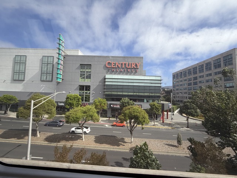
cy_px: 89
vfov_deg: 85.7
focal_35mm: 14
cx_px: 118
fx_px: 96
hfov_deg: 102.1
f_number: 2.2
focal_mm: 2.22
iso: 50
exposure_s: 1/365
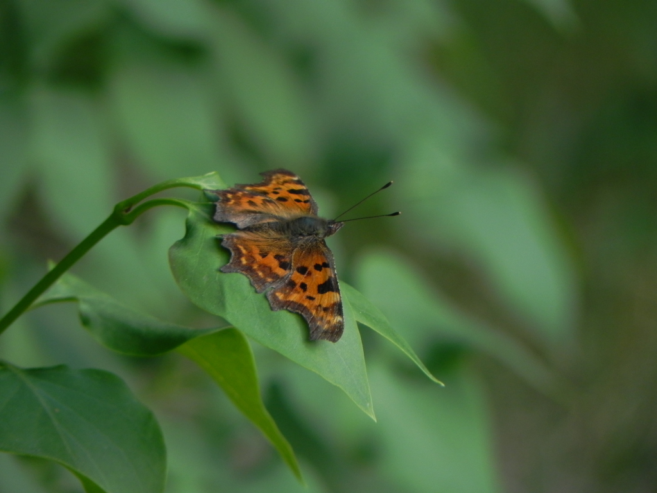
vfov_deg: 2.2
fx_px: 12868
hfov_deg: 2.9
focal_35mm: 678
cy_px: 246
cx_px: 328
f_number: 5
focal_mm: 120
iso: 160
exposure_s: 1/185
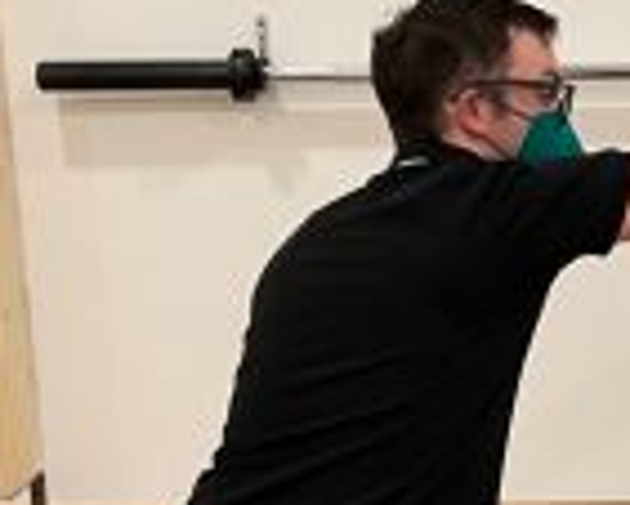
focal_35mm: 110
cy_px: 295
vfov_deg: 14.0
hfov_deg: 16.5
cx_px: 804
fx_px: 2052
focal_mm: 4.2
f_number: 1.6
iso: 125
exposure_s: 1/50
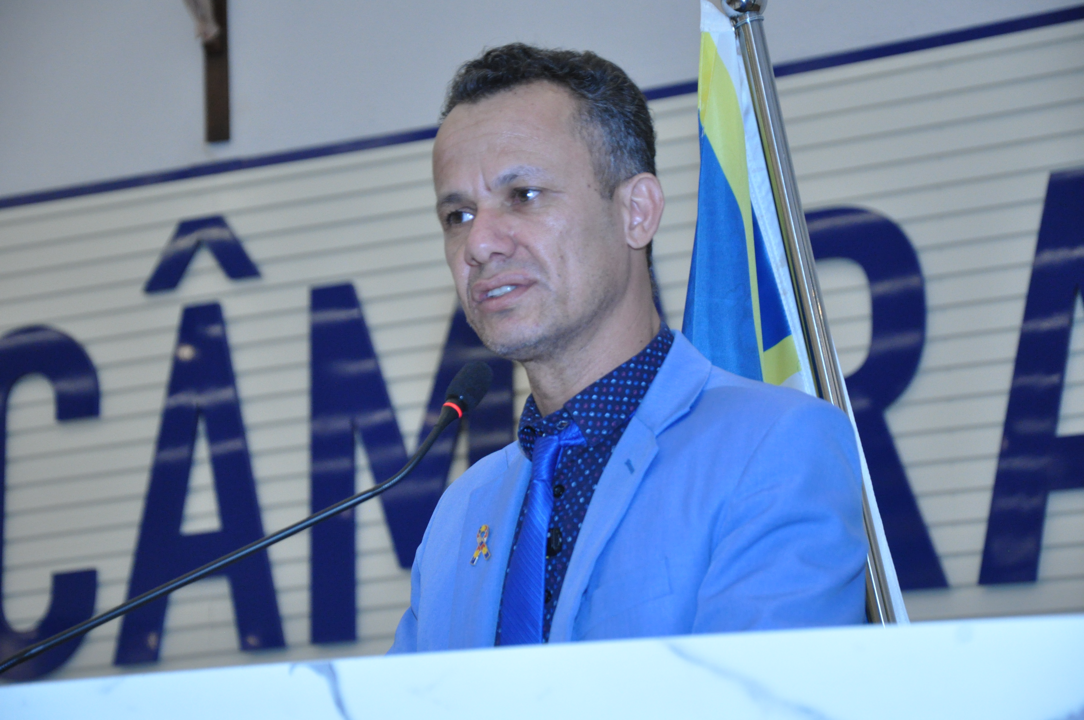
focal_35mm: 120
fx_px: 3609
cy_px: 360
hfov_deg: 17.1
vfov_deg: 11.4
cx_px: 542
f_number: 5.3
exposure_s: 1/100
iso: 1600
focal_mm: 80
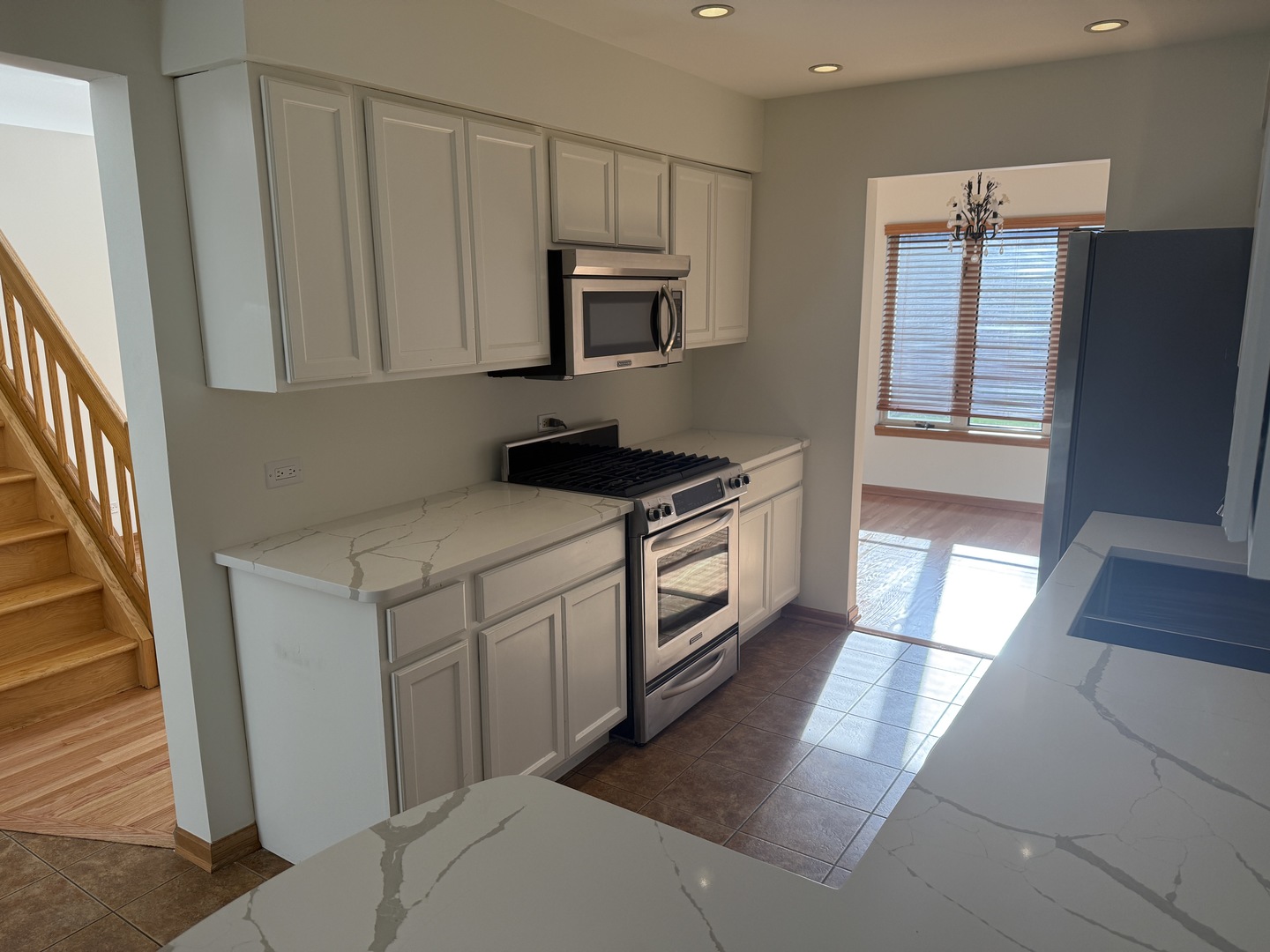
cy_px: 476
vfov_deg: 56.8
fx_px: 881
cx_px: 635
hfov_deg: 71.6
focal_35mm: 24
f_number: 1.78
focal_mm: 6.76
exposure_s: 1/580
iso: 100
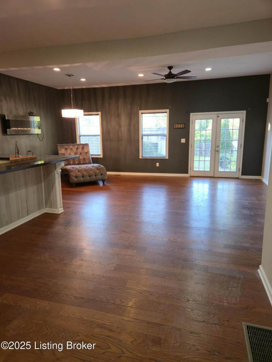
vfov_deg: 73.9
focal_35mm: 23
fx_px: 241
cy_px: 181
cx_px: 136
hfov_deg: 58.9
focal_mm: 5.4
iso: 125
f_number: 1.8
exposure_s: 1/60
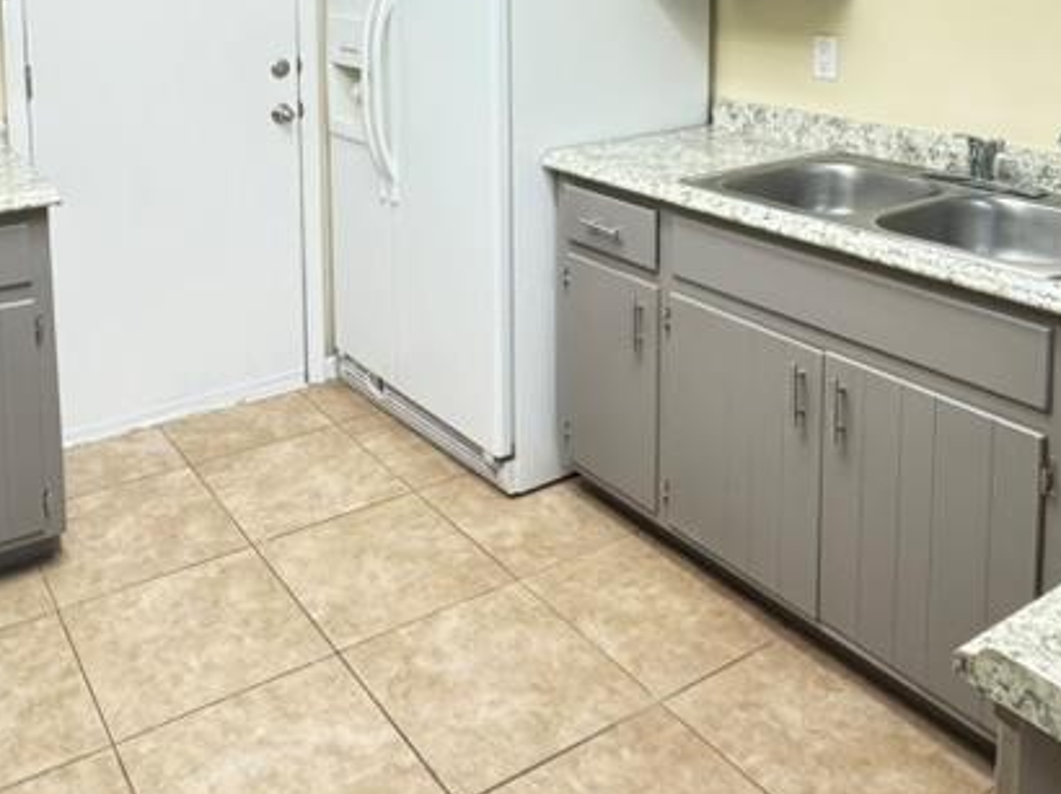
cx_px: 432
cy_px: 41
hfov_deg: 52.3
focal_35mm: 35
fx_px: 1072
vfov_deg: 37.3
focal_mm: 2.22
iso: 320
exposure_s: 1/60
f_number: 2.2
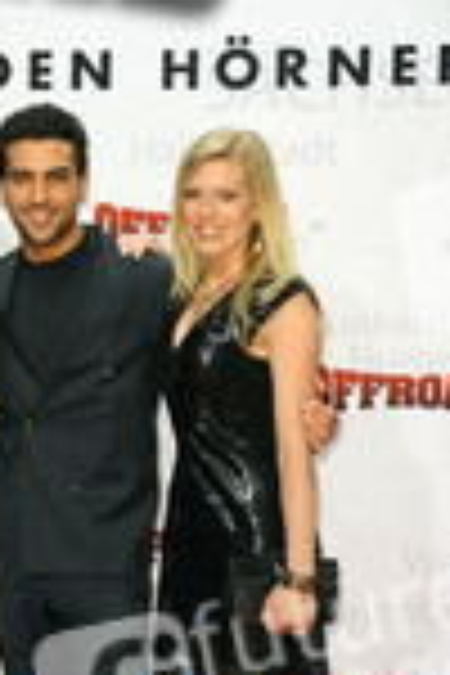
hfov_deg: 10.1
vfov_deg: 15.4
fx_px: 2494
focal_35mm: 133
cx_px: -144
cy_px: 454
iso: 800
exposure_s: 1/160
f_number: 5.6
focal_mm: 50
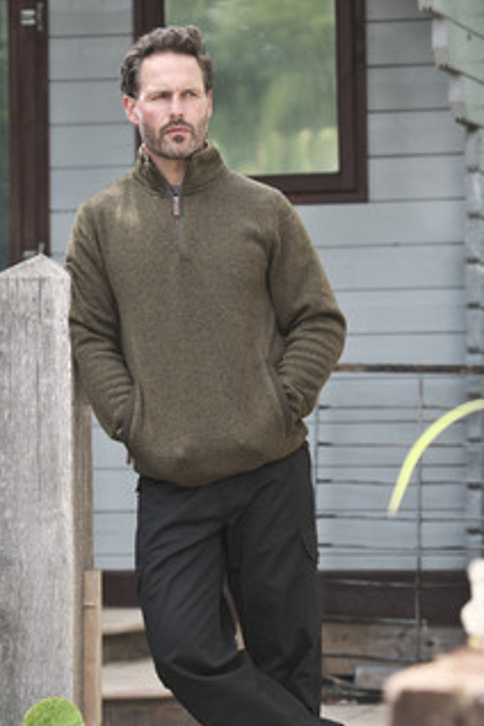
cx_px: 191
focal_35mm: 165
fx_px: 3327
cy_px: 457
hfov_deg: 8.3
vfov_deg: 12.4
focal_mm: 105
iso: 125
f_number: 3.2
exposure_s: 1/320
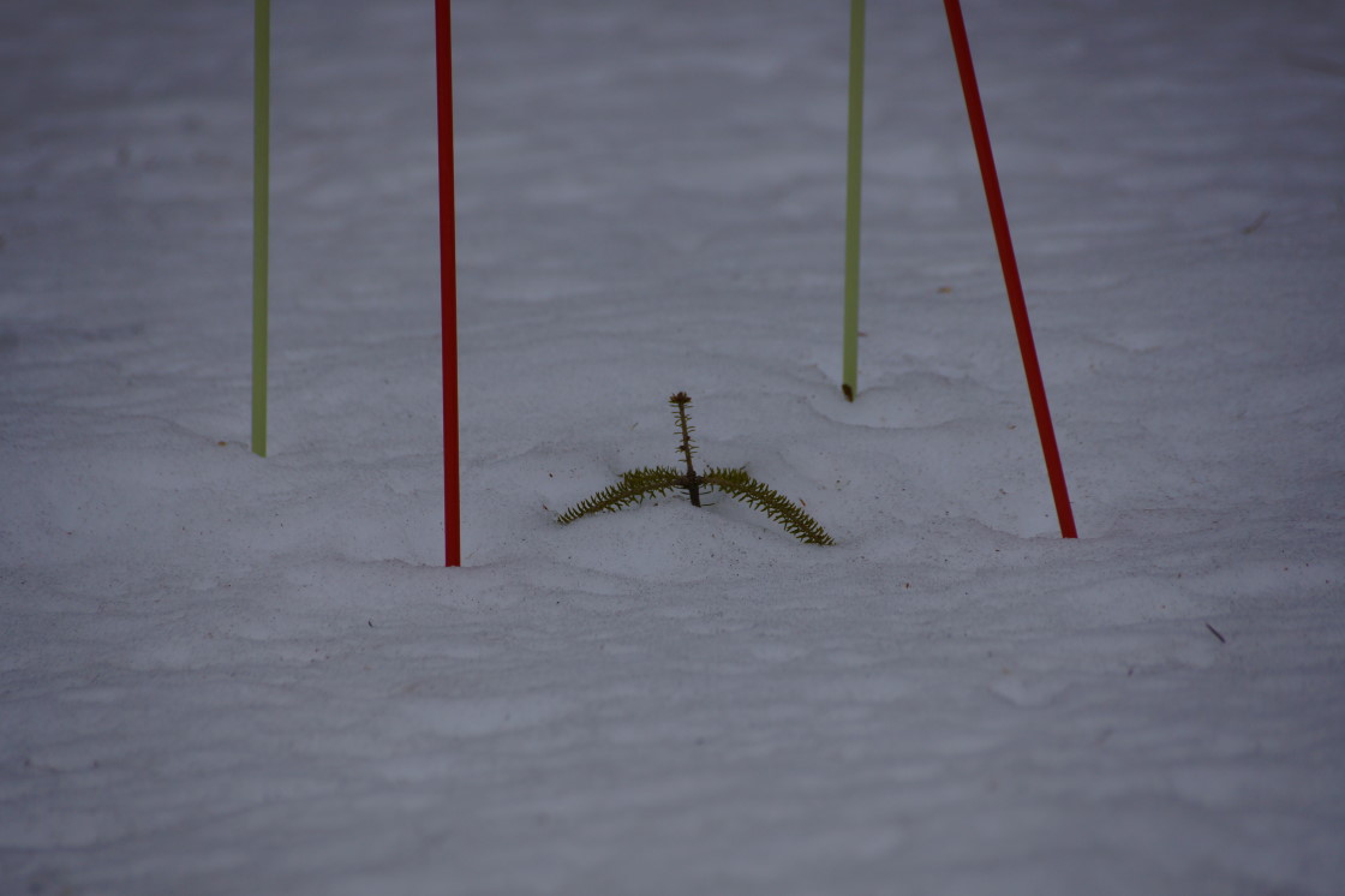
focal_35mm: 375
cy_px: 448
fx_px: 14005
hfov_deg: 5.5
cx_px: 672
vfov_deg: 3.7
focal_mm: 250
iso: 100
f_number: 6.3
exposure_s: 1/400
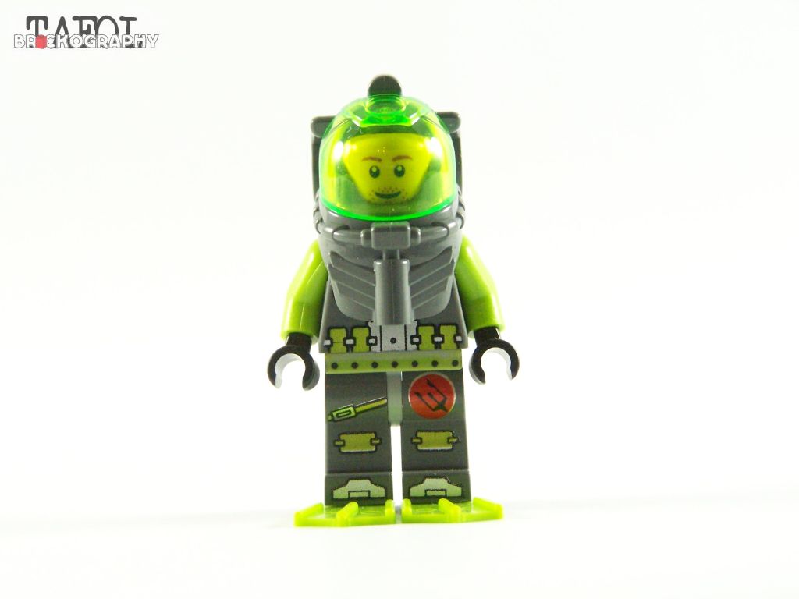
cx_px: 400
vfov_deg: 12.7
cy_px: 300
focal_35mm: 117
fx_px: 2701
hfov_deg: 16.8
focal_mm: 19.4
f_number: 4
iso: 400
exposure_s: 1/60
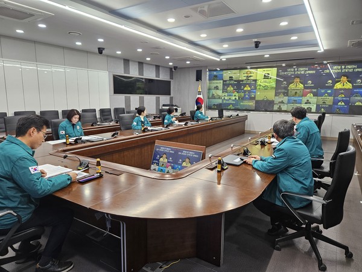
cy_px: 136
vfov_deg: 58.9
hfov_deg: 73.9
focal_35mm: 23
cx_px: 181
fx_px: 241
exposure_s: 1/120
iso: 160
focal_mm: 5.4
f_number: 1.8
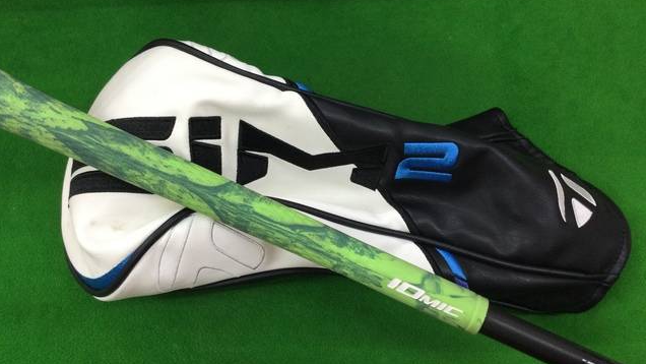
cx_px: 322
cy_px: 188
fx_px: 582
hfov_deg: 58.0
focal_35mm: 34
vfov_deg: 34.7
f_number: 2.4
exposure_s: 1/30
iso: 50
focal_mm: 3.3
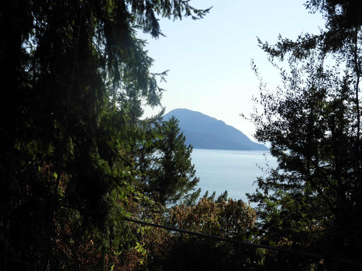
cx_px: 181
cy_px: 136
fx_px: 837
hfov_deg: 24.4
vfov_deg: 18.4
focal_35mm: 80
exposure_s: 1/800
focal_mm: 14.3
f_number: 4.5
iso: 100
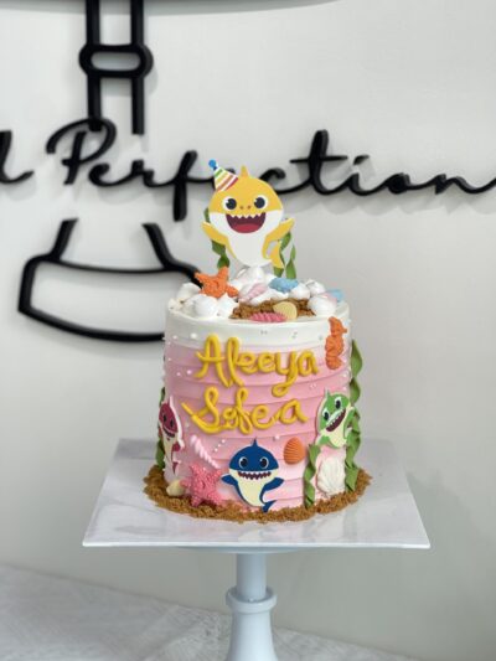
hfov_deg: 22.9
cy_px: 330
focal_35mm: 64
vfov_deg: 30.3
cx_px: 248
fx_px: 1222
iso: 100
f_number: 2.2
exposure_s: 1/100
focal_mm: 7.5
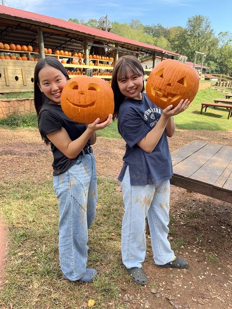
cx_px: 116
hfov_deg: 53.1
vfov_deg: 67.3
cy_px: 154
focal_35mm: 26
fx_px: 232
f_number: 1.6
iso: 50
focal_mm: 5.1
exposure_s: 1/727
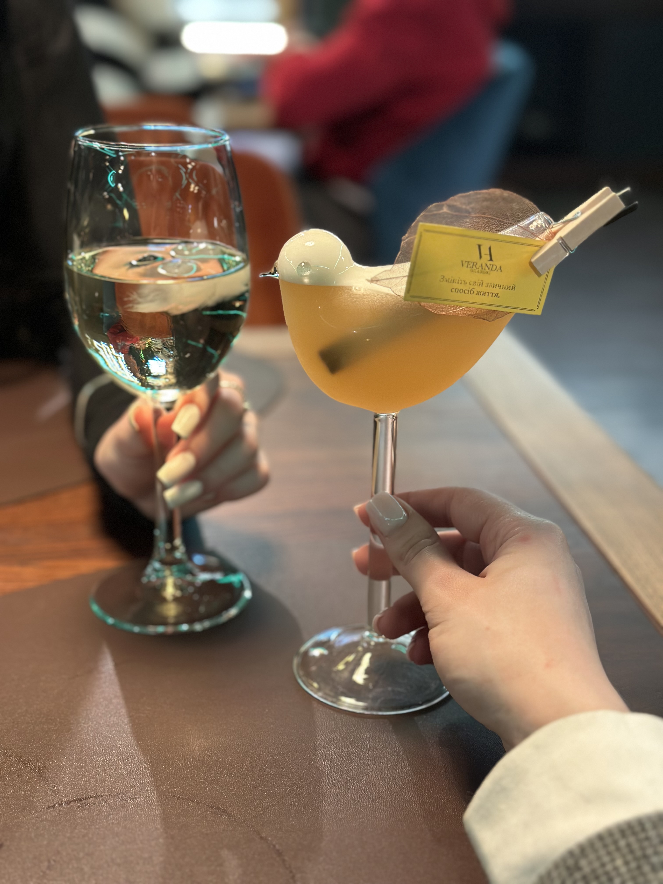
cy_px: 442
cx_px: 332
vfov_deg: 39.7
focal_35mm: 48
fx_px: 1226
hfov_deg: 30.3
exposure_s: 1/35
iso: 400
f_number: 1.78
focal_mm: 6.86
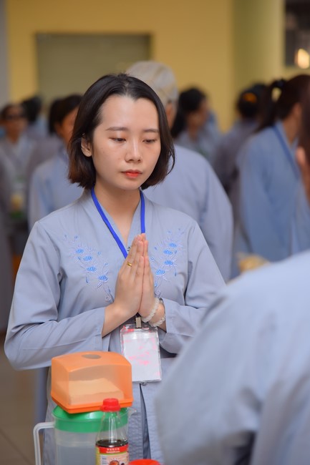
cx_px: 155
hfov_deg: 11.4
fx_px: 1551
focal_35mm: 120
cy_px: 232
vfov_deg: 17.1
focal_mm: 120
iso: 800
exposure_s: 1/100
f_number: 4
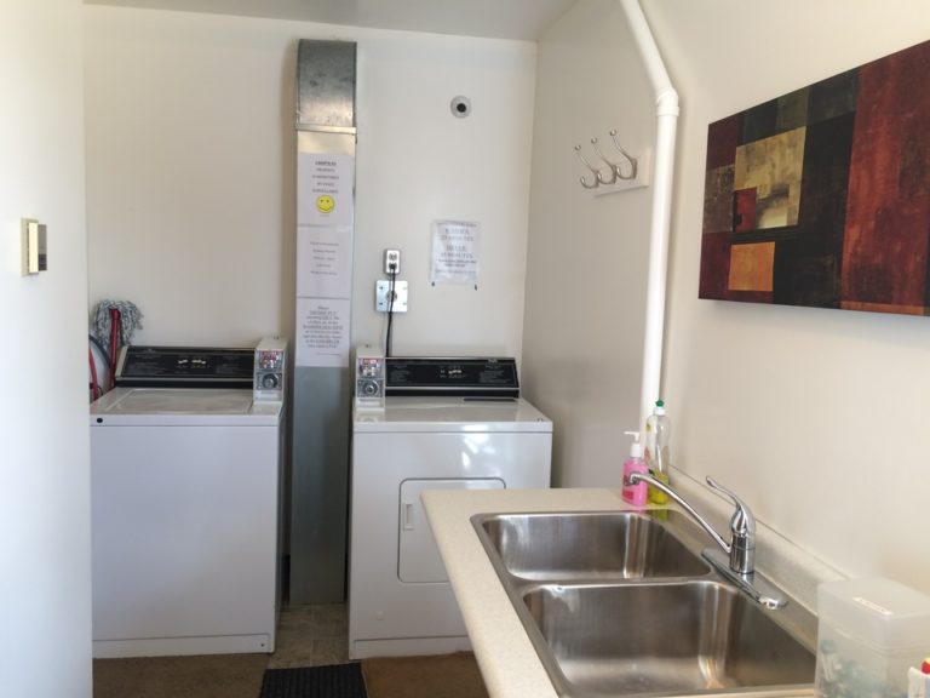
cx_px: 465
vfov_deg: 48.2
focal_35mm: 29
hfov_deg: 61.7
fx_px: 779
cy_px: 349
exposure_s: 1/30
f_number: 2.2
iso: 40
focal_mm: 4.15
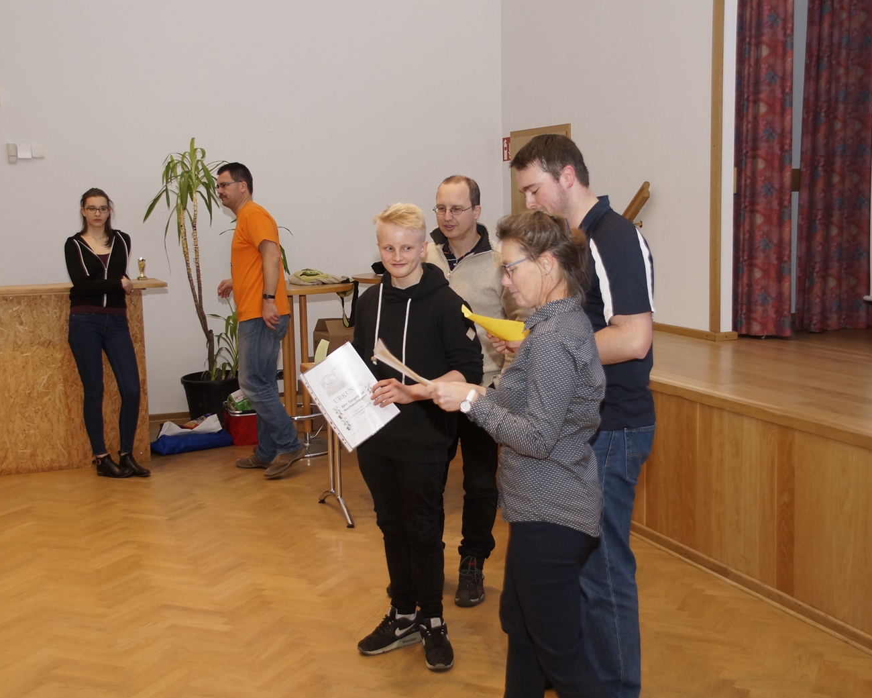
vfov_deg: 33.4
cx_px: 455
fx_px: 1161
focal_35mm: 45
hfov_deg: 41.1
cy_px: 345
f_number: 4
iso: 500
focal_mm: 26
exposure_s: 1/60
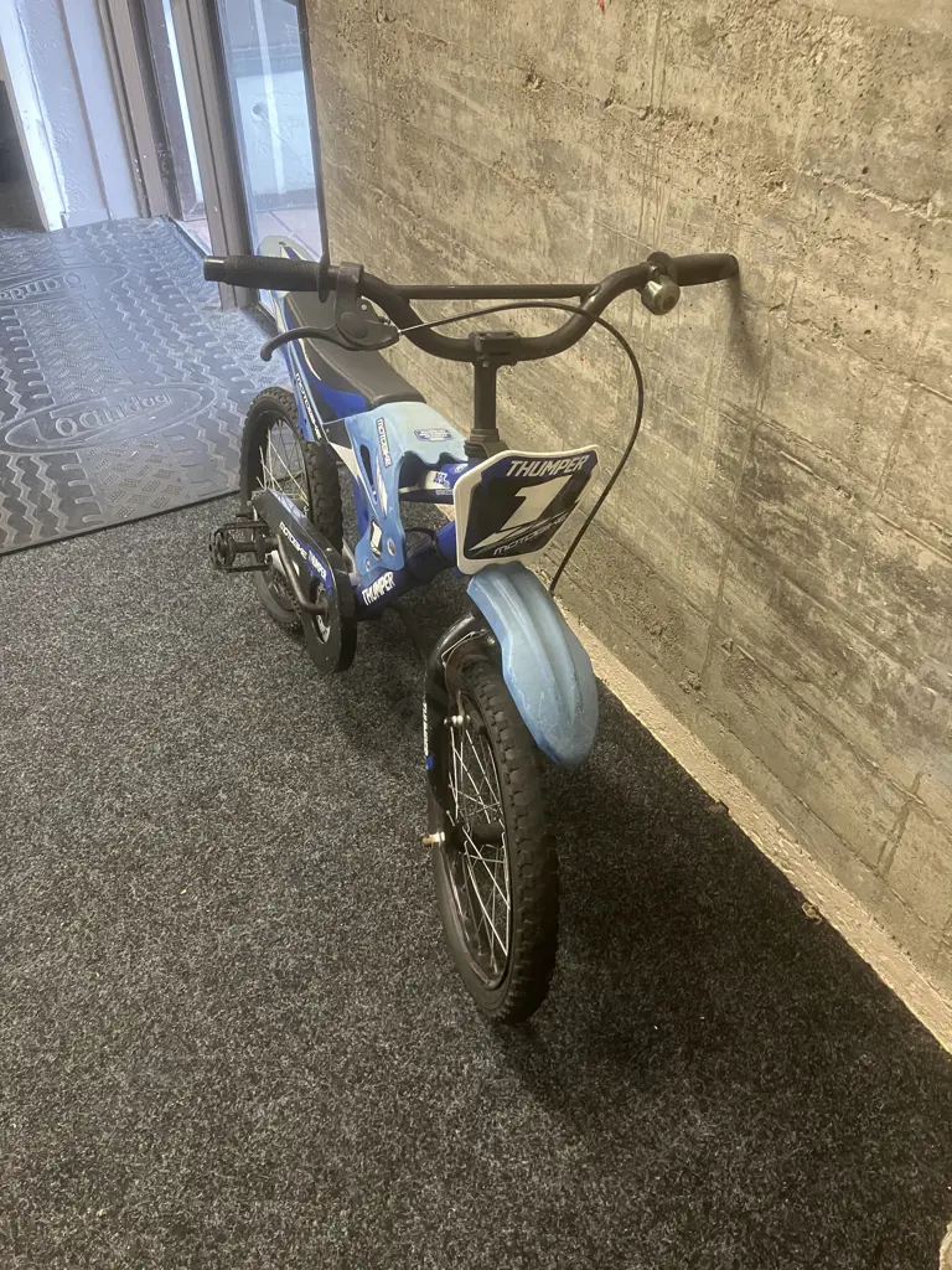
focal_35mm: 28
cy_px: 635
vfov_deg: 63.4
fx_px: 1027
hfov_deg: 49.7
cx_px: 476
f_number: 1.8
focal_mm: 3.99
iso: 320
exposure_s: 1/50
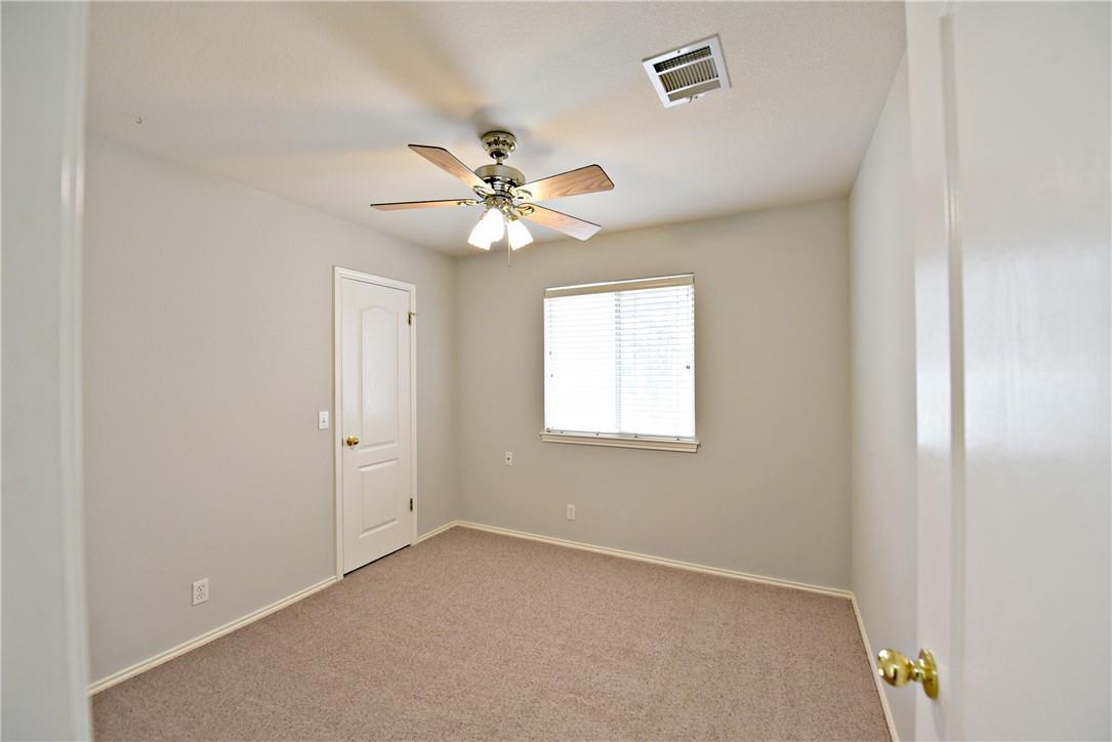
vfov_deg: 81.2
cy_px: 371
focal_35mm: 14
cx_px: 556
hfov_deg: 104.2
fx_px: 433
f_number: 4.5
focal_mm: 14
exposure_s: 1/80
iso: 400
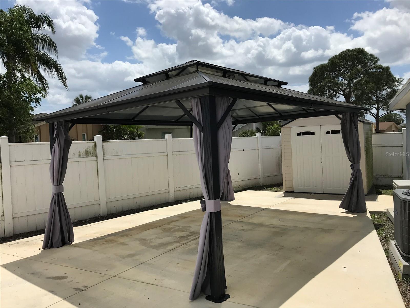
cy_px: 154
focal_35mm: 28
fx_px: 332
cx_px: 205
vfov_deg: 49.7
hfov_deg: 63.4
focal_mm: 3.99
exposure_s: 1/6410
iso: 25
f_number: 1.8
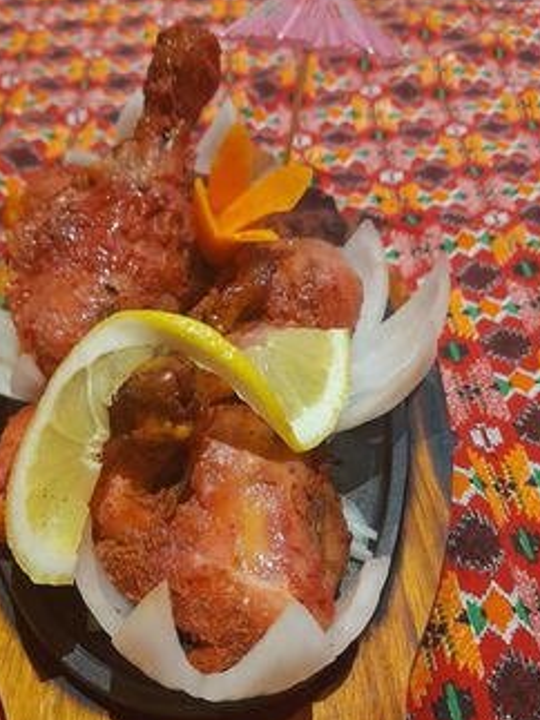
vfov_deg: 55.2
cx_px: 232
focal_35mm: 33
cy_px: 405
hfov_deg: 42.8
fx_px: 687
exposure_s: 1/25
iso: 400
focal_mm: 4.6
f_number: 2
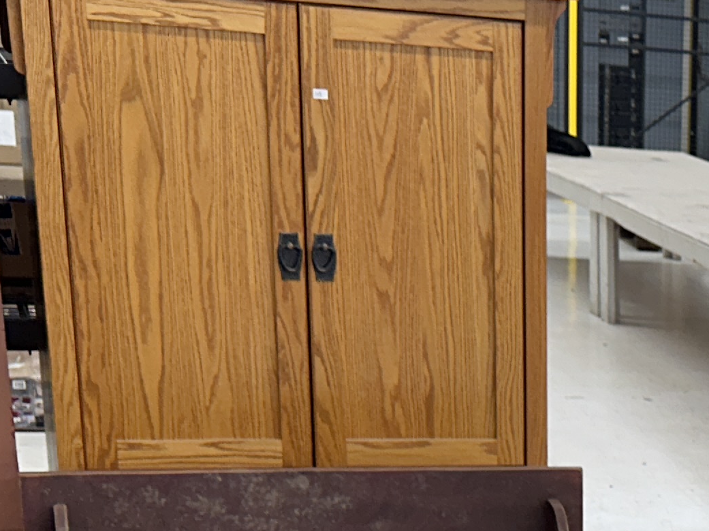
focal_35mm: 93
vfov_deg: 14.8
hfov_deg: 18.8
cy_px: 777
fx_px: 1904
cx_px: 1039
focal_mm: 6.86
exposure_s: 1/120
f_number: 1.78
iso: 80
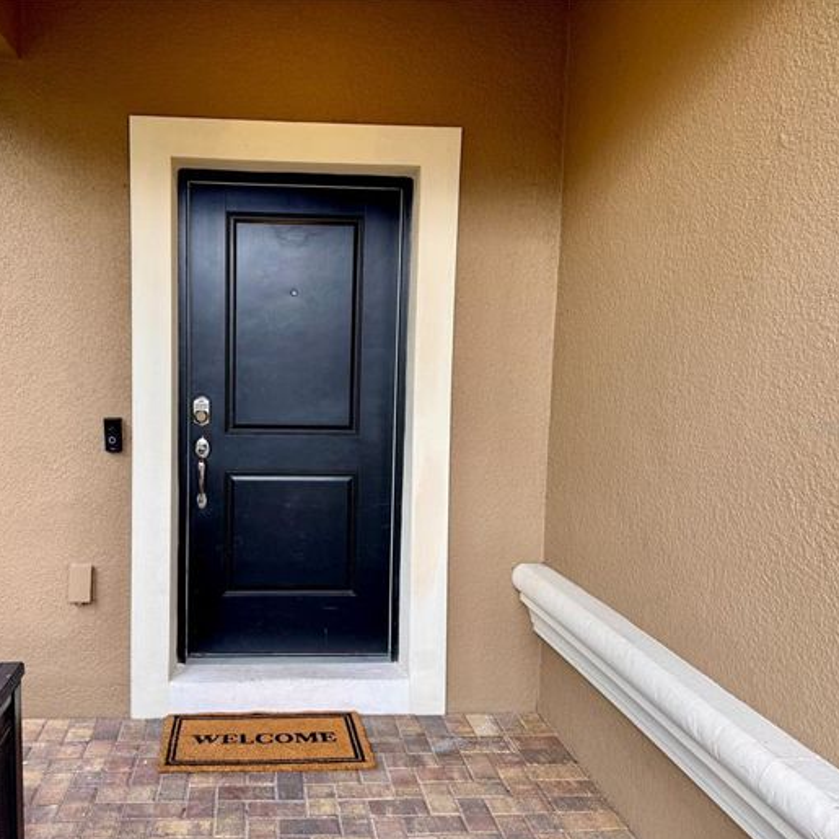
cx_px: 304
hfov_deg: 54.9
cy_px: 427
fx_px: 795
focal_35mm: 29
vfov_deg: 55.6
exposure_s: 1/120
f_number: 1.78
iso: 125
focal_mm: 6.76
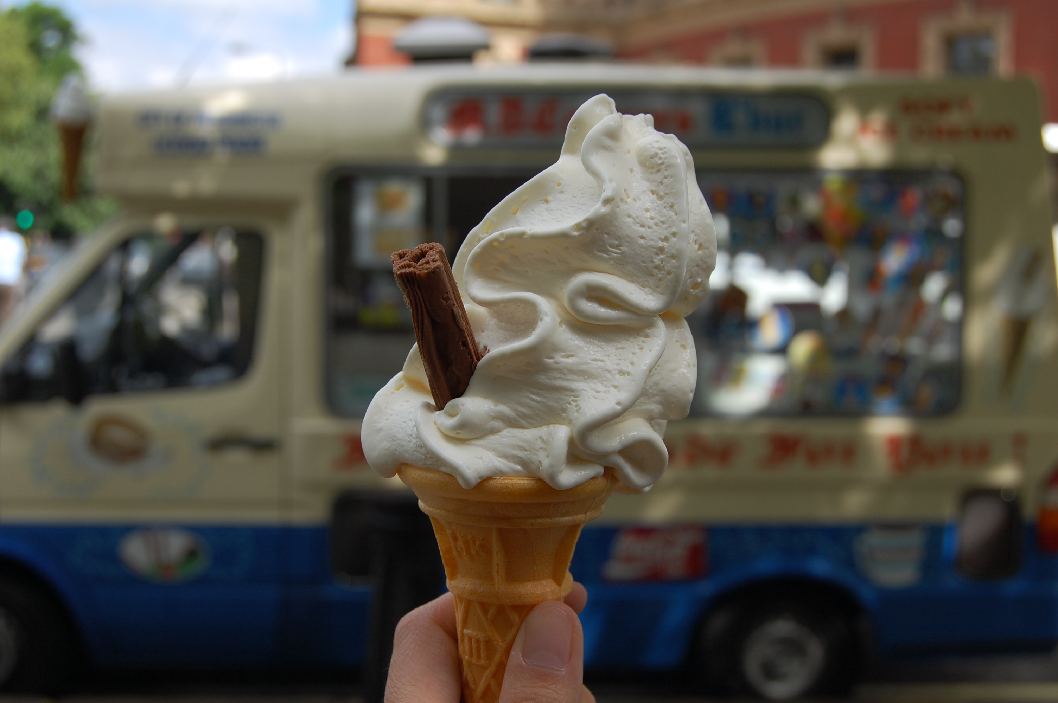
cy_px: 352
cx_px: 529
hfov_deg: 38.9
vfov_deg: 26.4
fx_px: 1497
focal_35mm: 51
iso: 200
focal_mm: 34
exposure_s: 1/250
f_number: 8
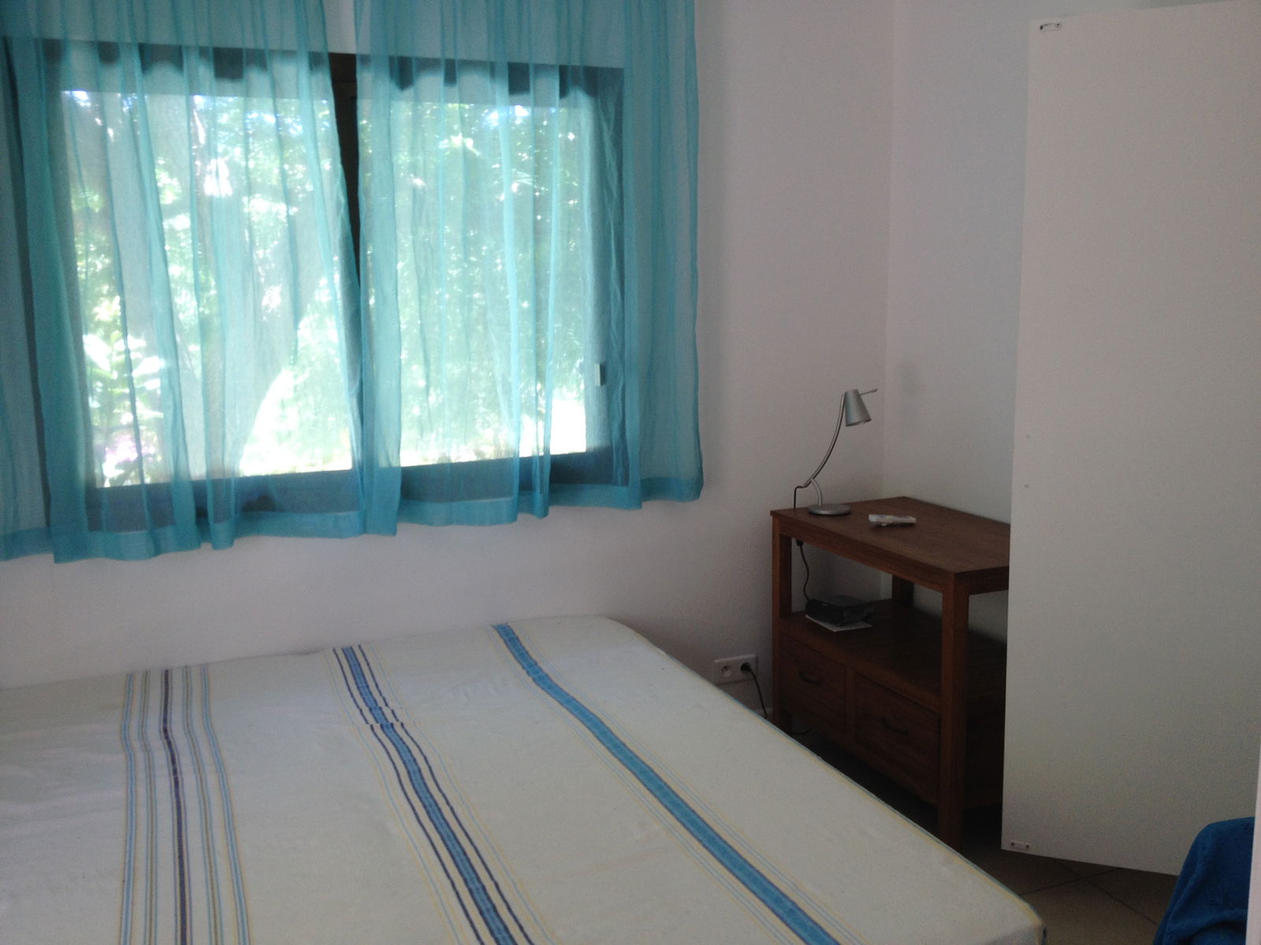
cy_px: 472
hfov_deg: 52.6
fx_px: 1275
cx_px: 630
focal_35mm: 35
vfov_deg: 40.7
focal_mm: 4.28
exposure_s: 1/60
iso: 50
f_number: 2.4
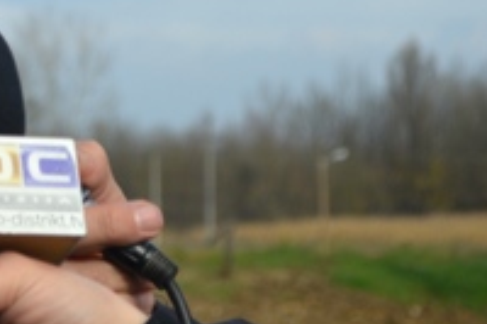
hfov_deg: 7.7
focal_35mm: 265
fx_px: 3576
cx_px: -239
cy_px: -150
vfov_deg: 5.1
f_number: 7.1
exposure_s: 1/200
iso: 100
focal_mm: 55
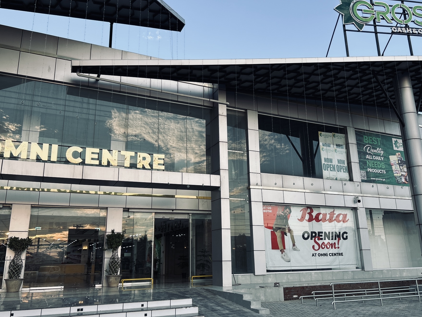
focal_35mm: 30
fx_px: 366
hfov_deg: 60.0
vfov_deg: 46.8
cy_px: 154
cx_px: 215
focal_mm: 5.7
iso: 50
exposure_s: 1/445
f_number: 1.5
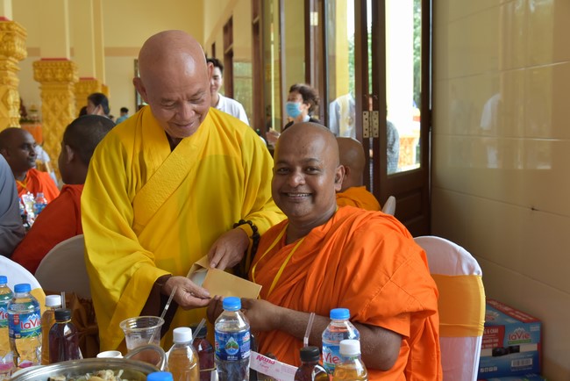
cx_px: 285
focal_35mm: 48
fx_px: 760
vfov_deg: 28.1
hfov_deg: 41.1
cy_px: 190
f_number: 7.1
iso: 1600
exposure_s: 1/200
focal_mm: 48
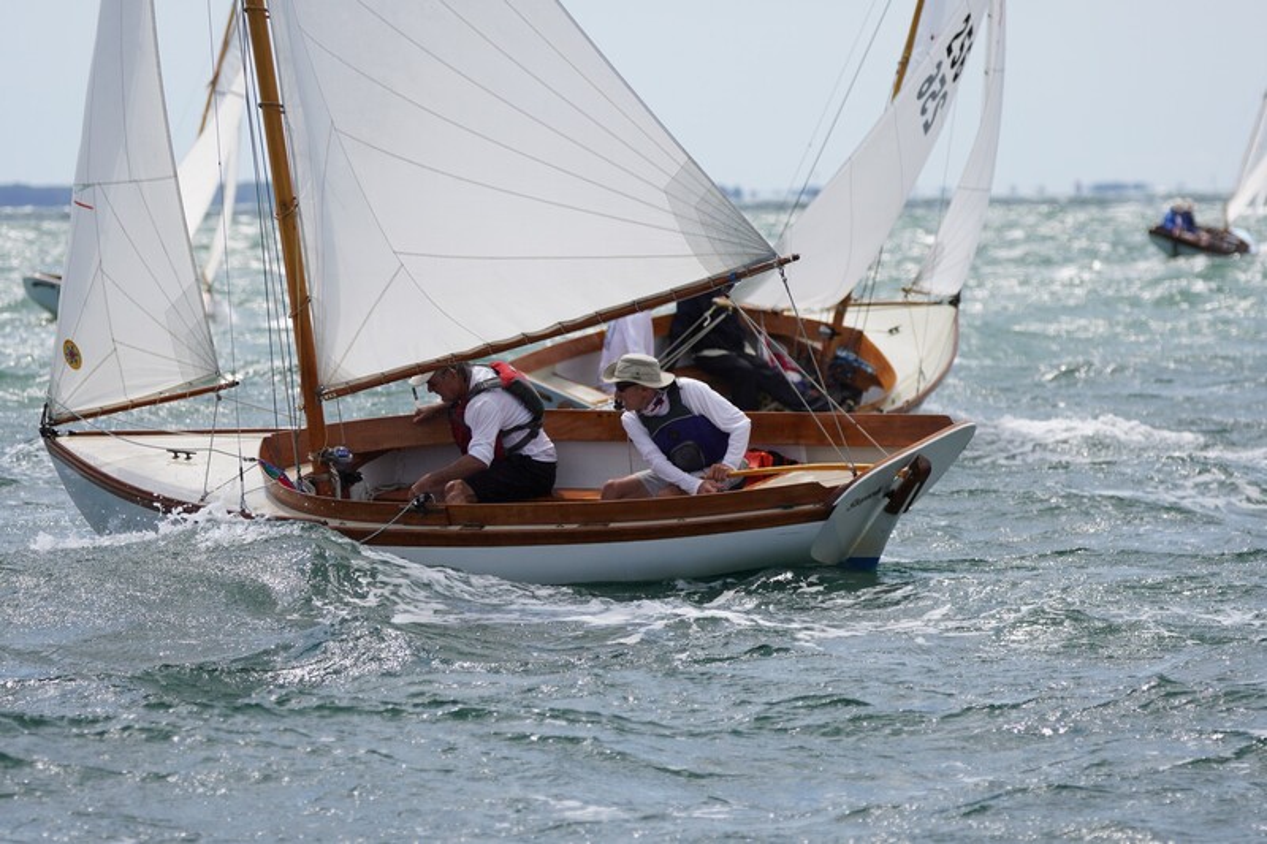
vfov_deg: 4.3
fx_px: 11347
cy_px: 422
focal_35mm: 322
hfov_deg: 6.4
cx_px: 634
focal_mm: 215
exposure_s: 1/1250
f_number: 5.6
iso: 200
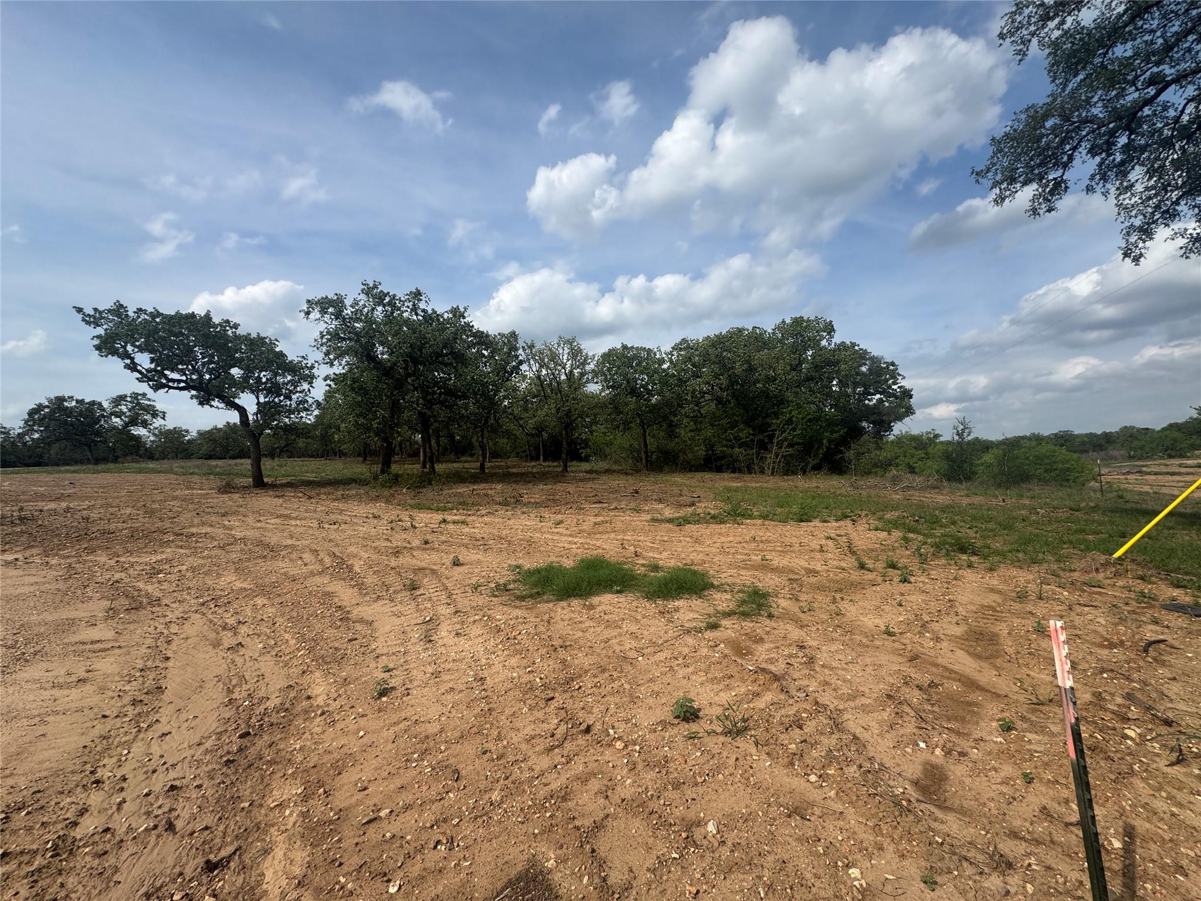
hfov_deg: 102.1
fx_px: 486
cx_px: 600
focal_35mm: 14
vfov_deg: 85.7
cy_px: 450
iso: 50
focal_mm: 2.22
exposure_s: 1/2415
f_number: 2.2
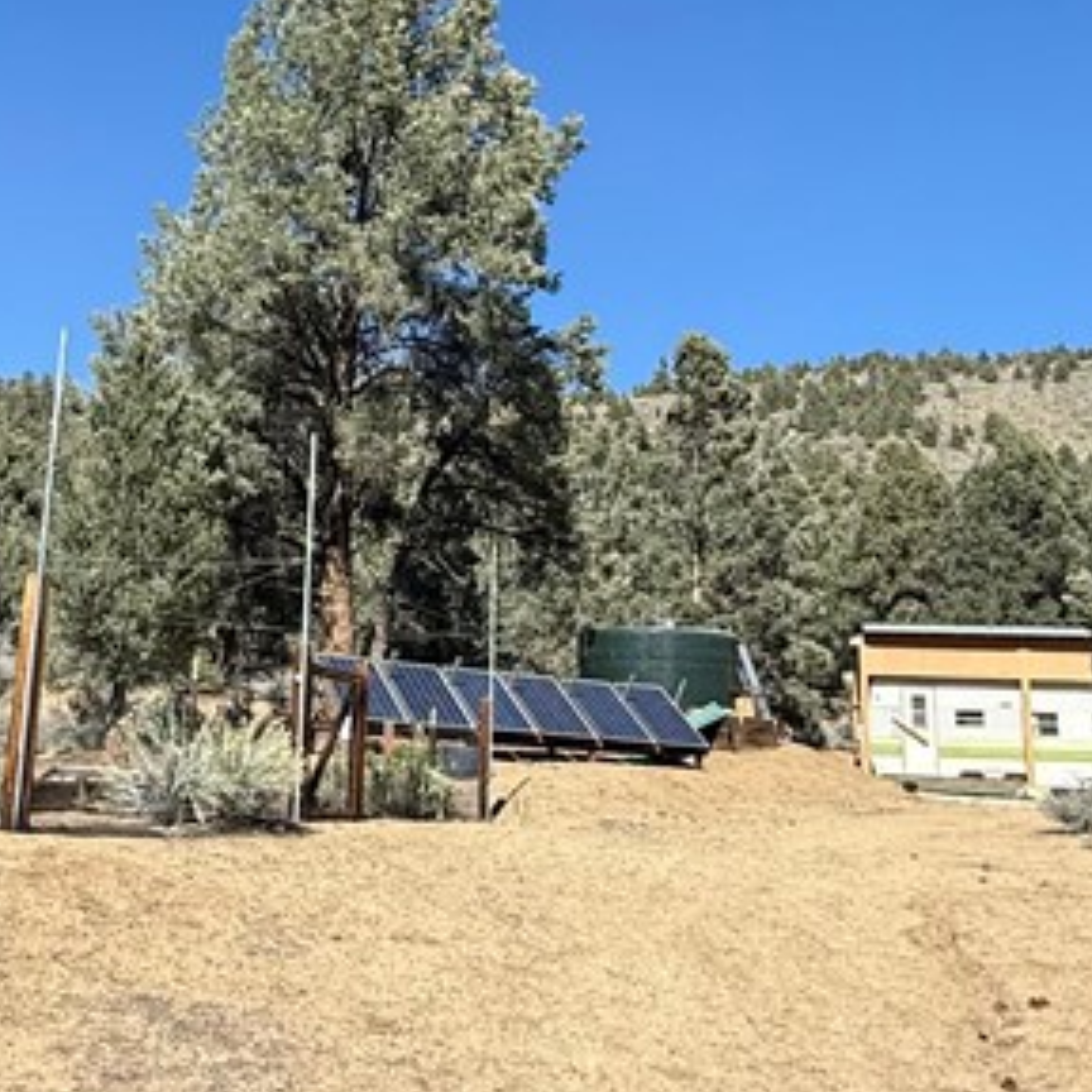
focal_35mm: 44
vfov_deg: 38.1
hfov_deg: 38.1
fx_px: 1570
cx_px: 410
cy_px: 413
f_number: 2.2
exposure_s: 1/1795
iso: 50
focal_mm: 2.22
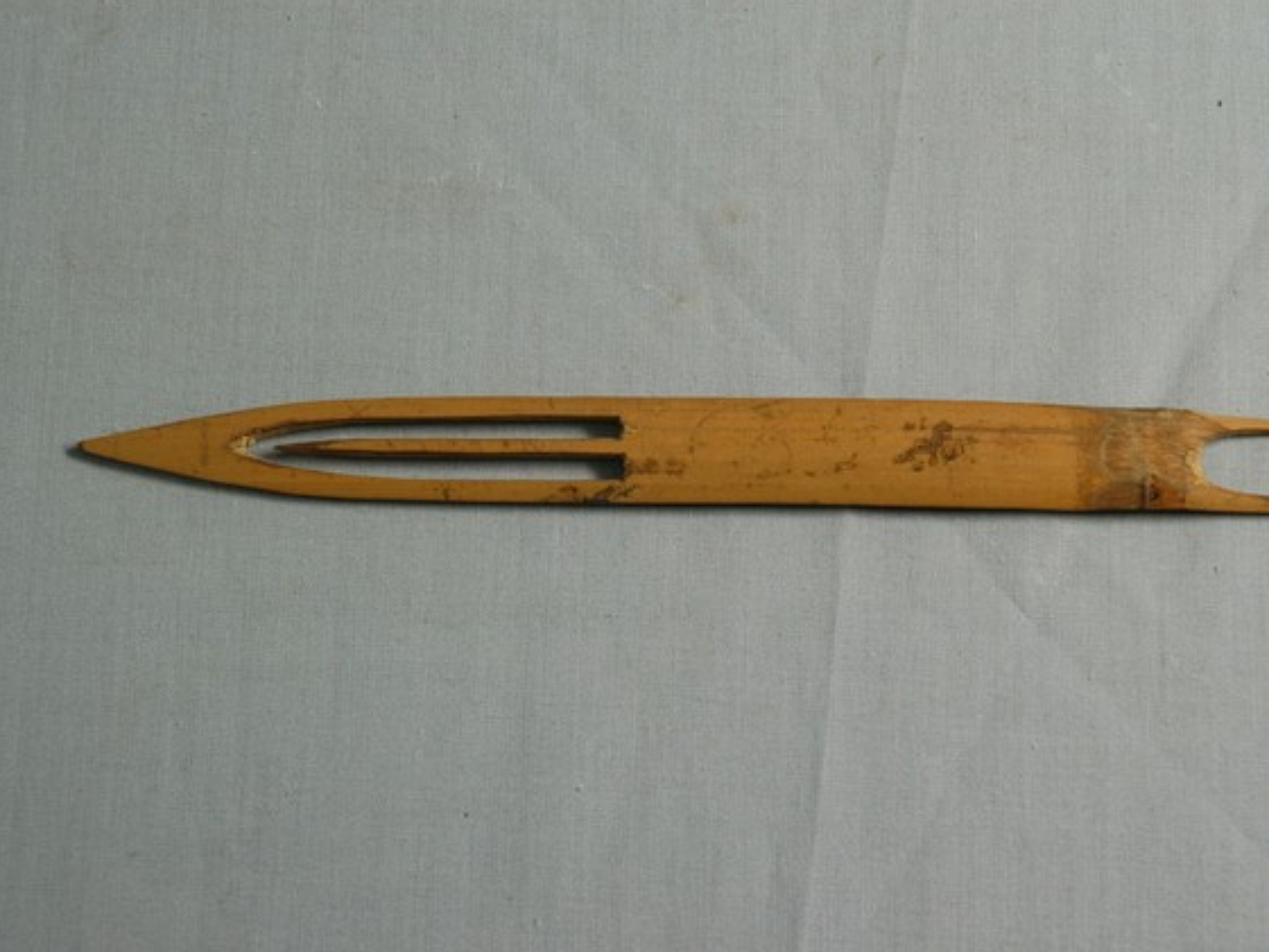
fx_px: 4217
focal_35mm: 115
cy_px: 474
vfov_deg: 12.9
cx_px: 679
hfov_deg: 17.1
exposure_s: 1/8
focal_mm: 70
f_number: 10
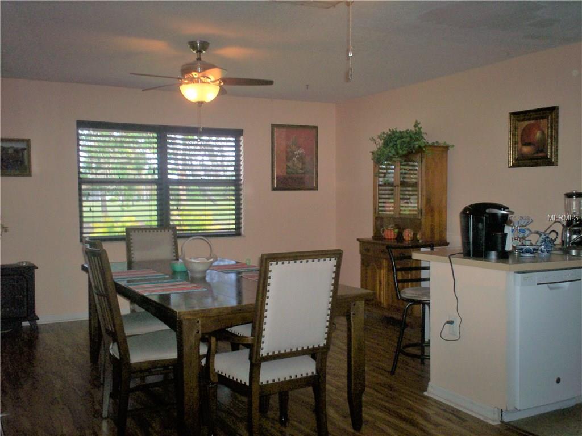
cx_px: 291
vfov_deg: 39.7
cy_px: 218
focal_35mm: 36
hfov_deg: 51.4
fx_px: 605
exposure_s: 1/60
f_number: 4.5
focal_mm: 6
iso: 140
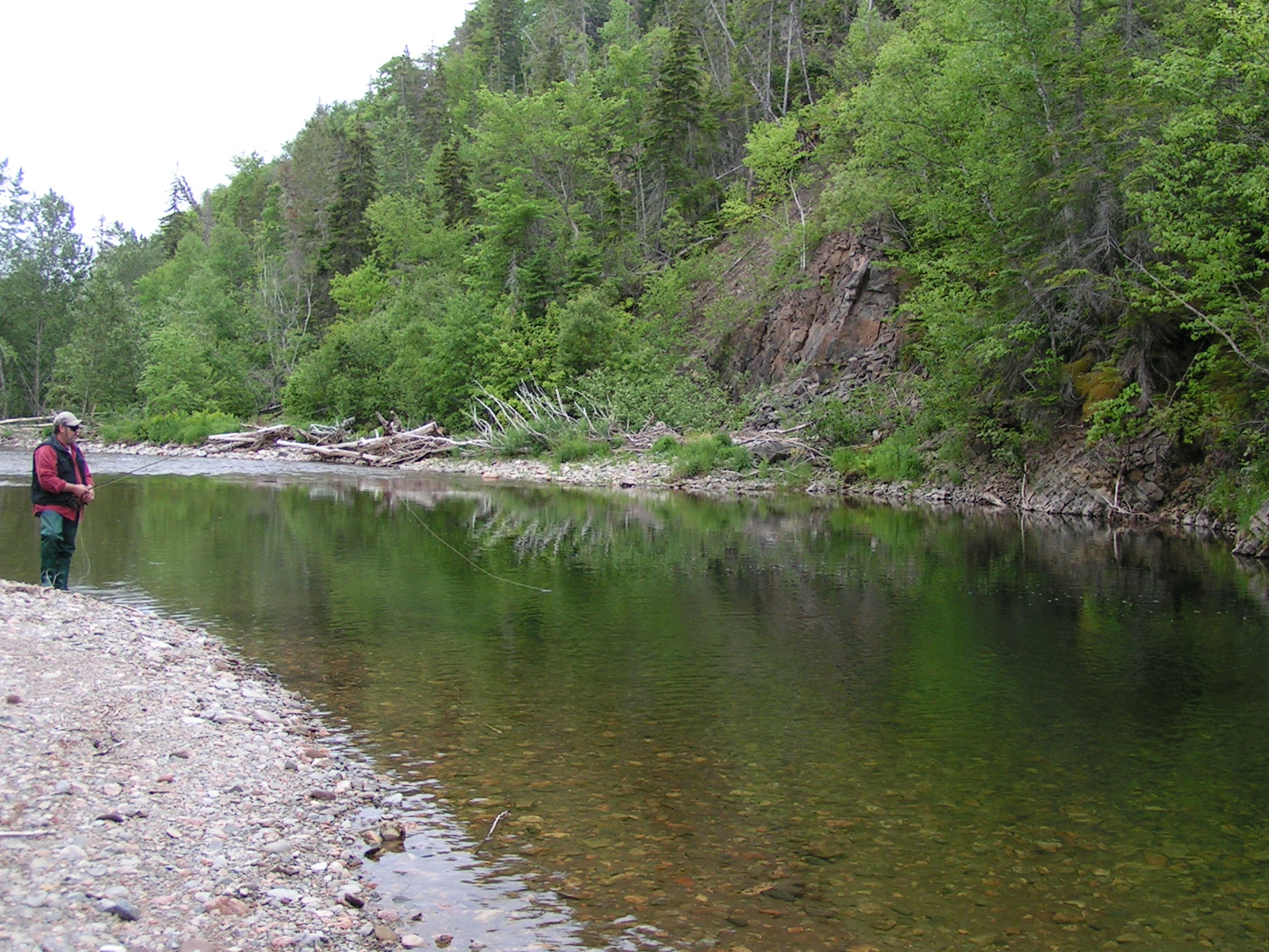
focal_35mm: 42
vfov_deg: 34.3
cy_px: 441
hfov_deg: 44.8
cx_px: 662
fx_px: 1540
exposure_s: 1/100
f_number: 4.5
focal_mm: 5.8
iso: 50
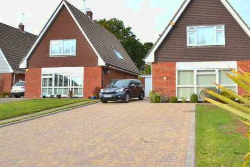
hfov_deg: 74.5
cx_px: 179
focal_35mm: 22
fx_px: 153
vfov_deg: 57.2
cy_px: 81
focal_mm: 10
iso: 100
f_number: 5.6
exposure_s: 1/125
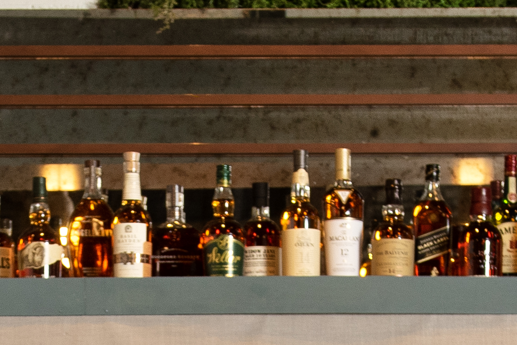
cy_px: 652
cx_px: 96
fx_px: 2499
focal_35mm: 174
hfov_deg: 11.8
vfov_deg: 7.6
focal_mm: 34
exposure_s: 1/100
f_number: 5
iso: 400
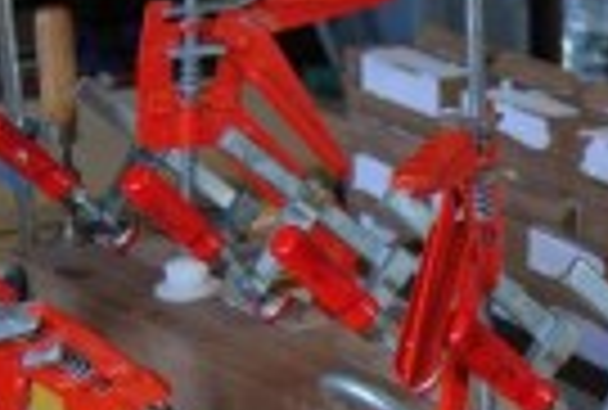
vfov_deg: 8.6
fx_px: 2694
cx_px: 644
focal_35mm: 159
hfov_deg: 12.7
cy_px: 541
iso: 200
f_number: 3.8
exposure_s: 1/60
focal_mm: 24
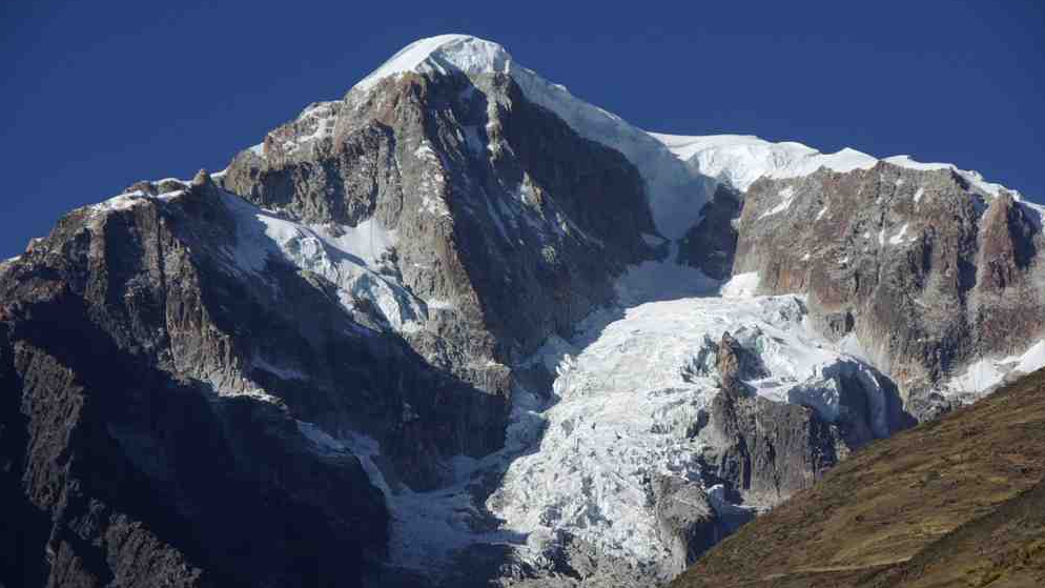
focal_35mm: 174
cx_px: 526
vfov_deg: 7.0
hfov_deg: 12.4
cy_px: 318
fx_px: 4821
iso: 100
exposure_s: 1/250
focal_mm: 110
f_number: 8
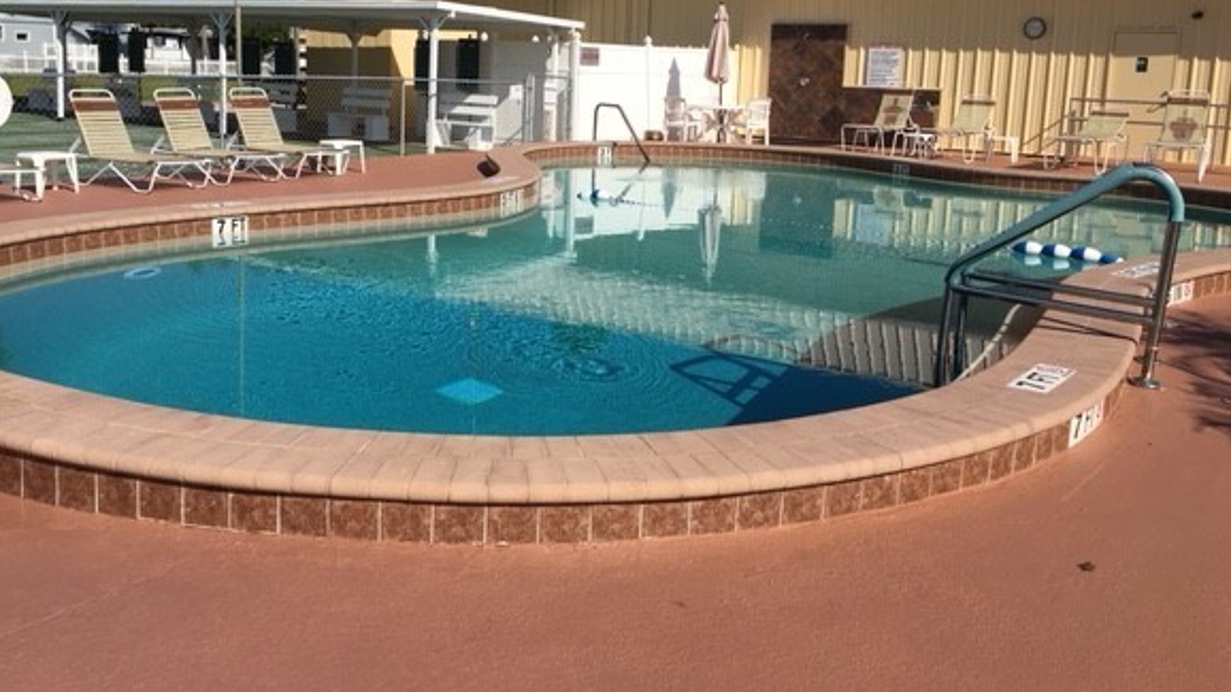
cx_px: 590
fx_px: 1142
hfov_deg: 56.6
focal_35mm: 35
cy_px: 238
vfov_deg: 33.5
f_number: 2.2
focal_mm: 4.15
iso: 25
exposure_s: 1/3344
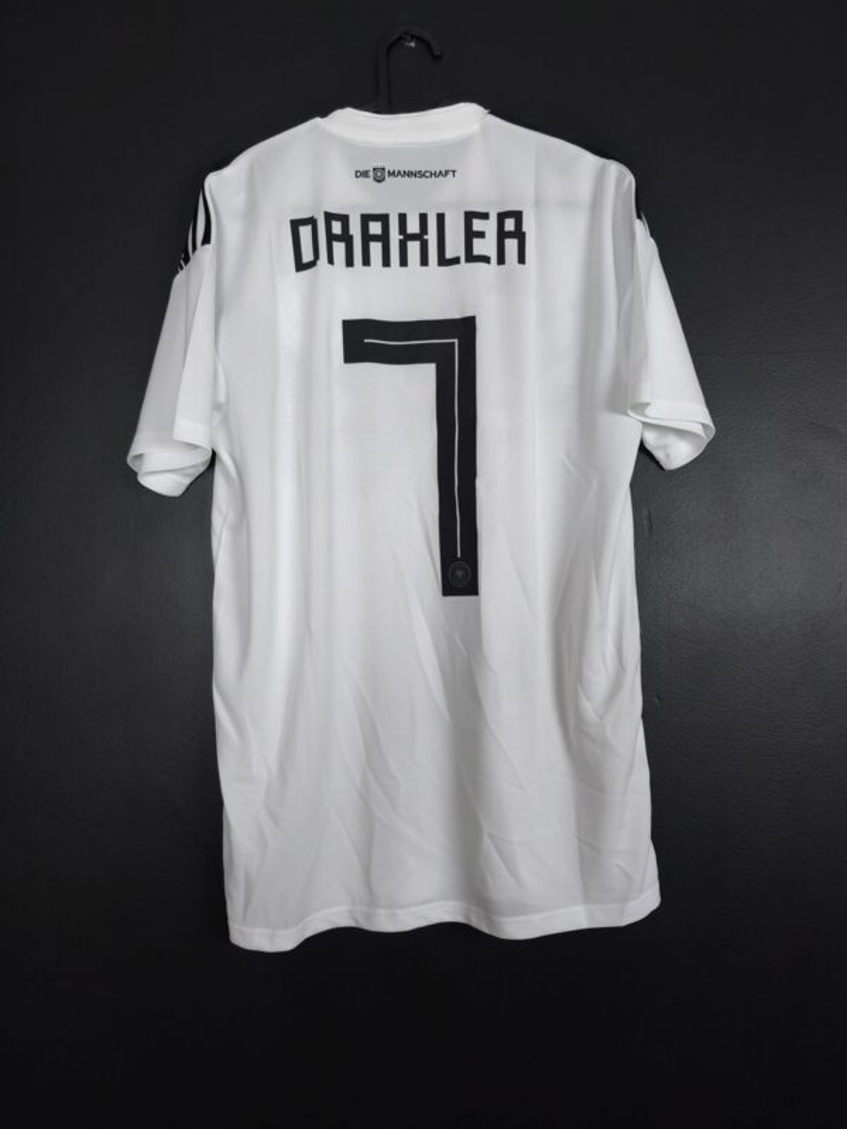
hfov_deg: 58.9
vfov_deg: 73.9
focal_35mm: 23
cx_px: 424
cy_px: 564
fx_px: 750
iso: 500
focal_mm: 6.57
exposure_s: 1/125
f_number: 1.6
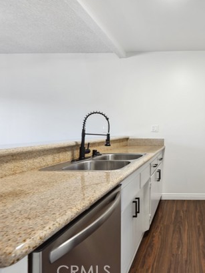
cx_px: 187
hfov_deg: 54.7
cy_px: 139
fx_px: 166
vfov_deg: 78.9
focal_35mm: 21
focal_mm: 14
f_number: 9
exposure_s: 1/15
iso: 100
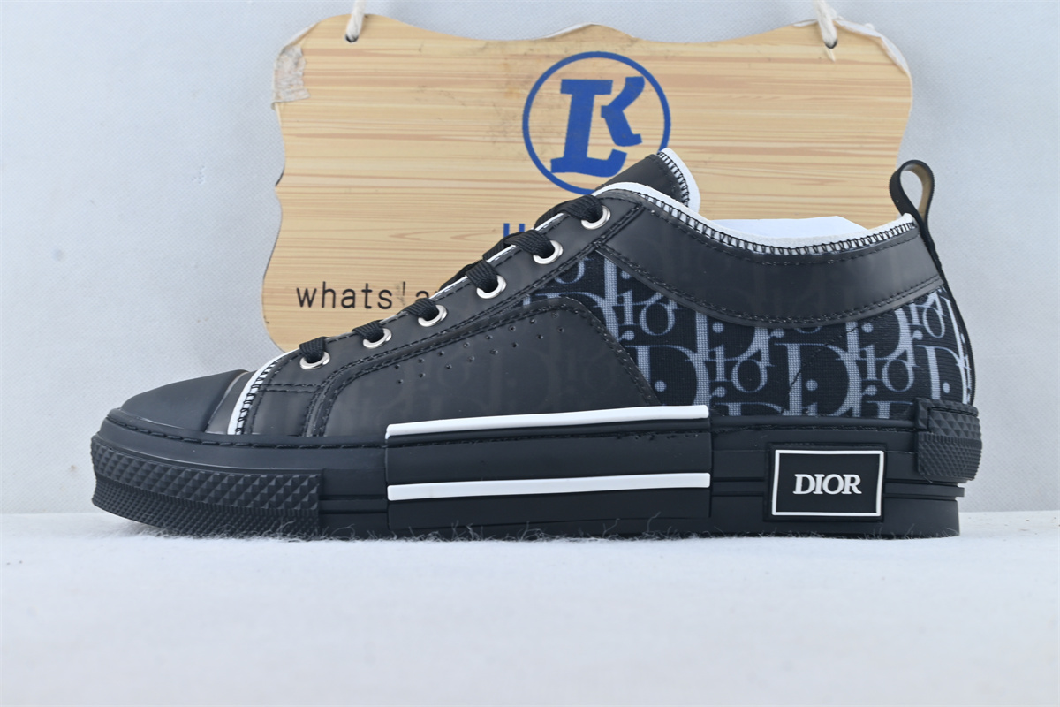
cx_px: 530
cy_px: 354
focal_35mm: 46
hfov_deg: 43.0
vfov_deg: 29.4
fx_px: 1347
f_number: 10
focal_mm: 30.5
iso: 100
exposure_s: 1/13
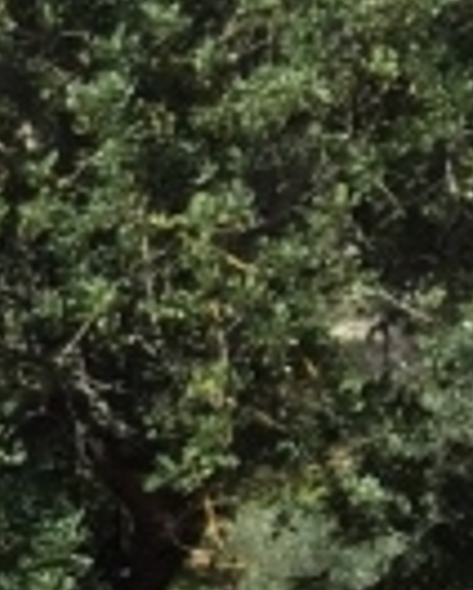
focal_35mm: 219
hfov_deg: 6.1
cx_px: -1294
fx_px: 3823
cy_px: 1028
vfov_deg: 8.5
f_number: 2.2
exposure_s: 1/1364
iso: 32
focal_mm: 4.2
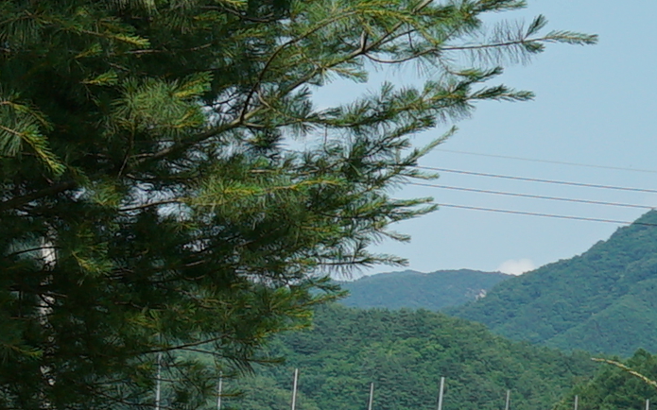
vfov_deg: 7.7
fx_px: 3007
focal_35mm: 168
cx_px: -615
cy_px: 510
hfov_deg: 11.4
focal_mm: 27
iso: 200
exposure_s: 1/400
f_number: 9
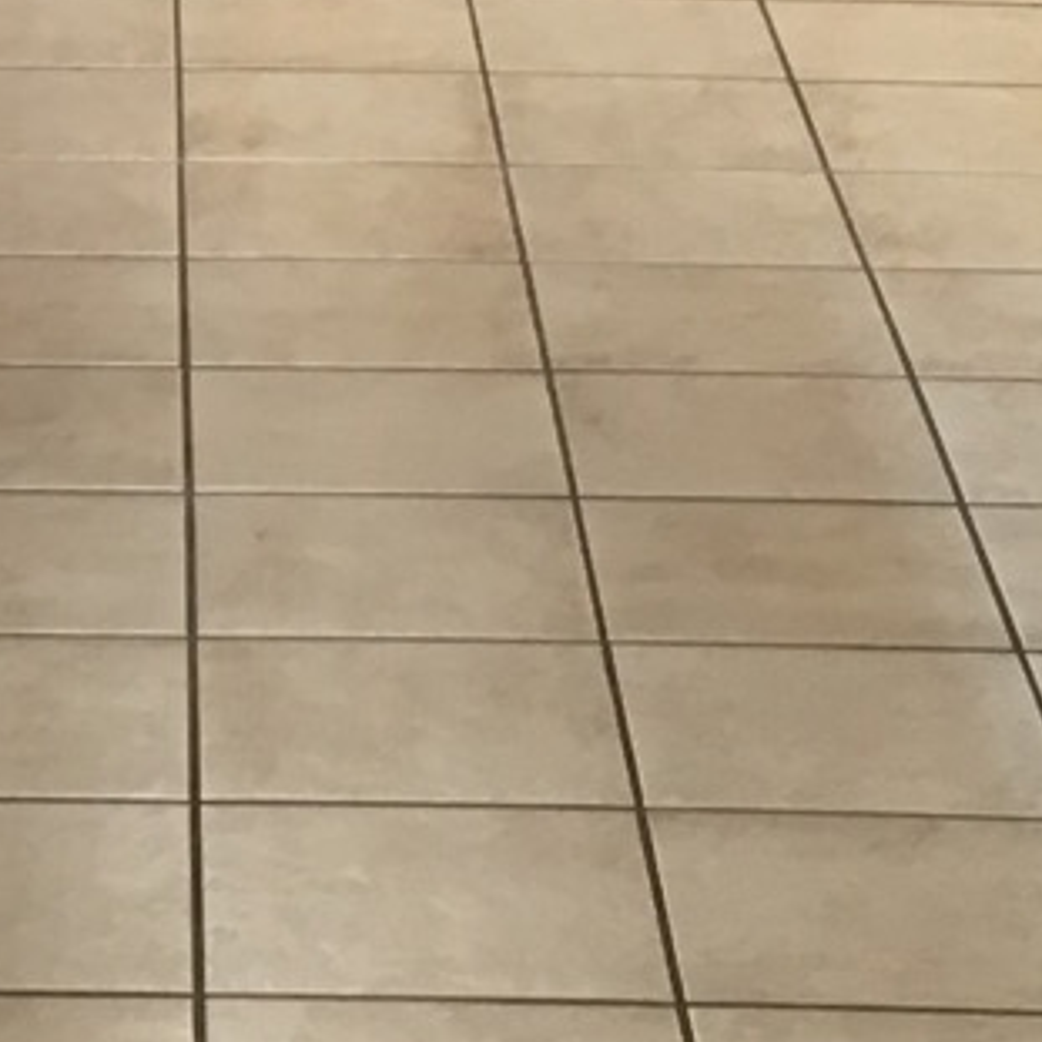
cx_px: 54
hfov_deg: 10.3
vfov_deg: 10.0
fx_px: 5755
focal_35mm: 169
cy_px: -476
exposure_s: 1/33
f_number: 2.2
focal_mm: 4.15
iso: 100
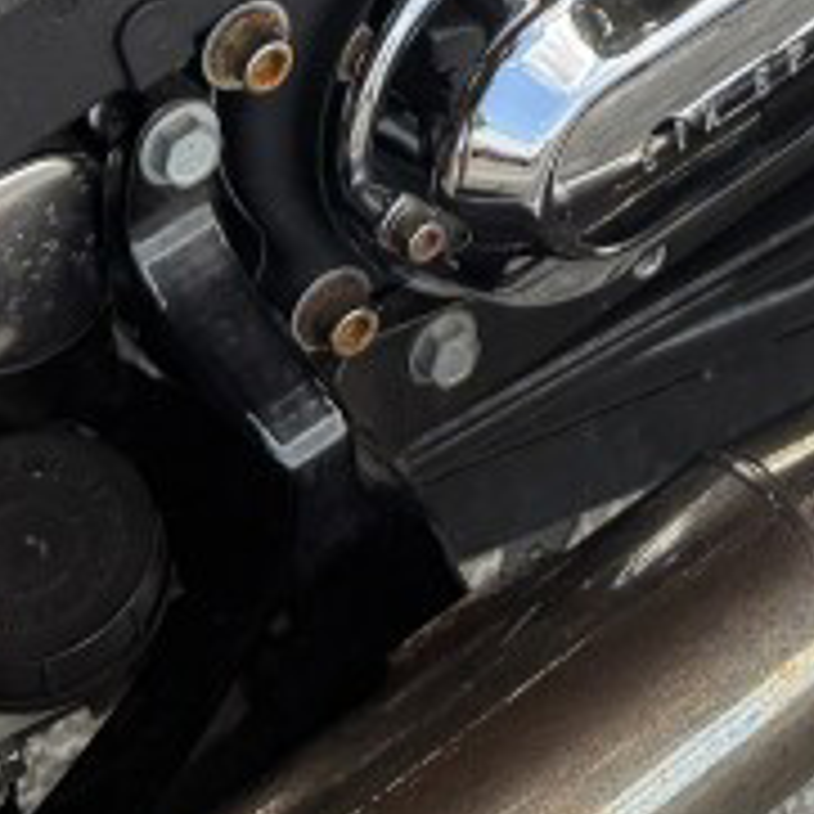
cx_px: 843
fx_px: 3326
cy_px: -850
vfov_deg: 12.2
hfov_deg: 13.7
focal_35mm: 125
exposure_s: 1/920
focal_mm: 6.76
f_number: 1.78
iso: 100
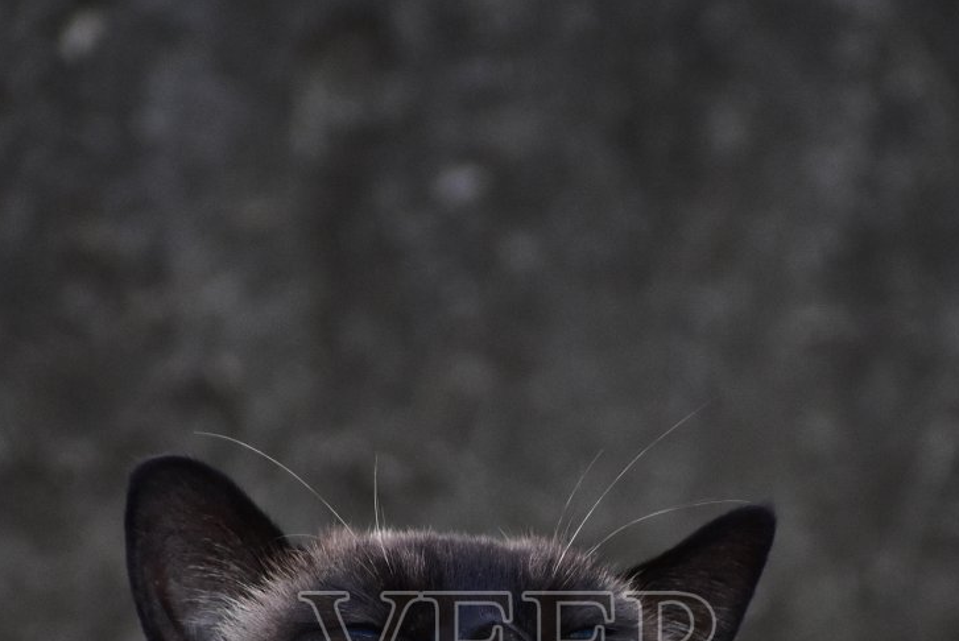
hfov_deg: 2.1
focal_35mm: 990
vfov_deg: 1.4
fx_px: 26393
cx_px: 521
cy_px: 682
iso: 2000
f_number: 6.3
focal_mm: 300
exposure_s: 1/1000
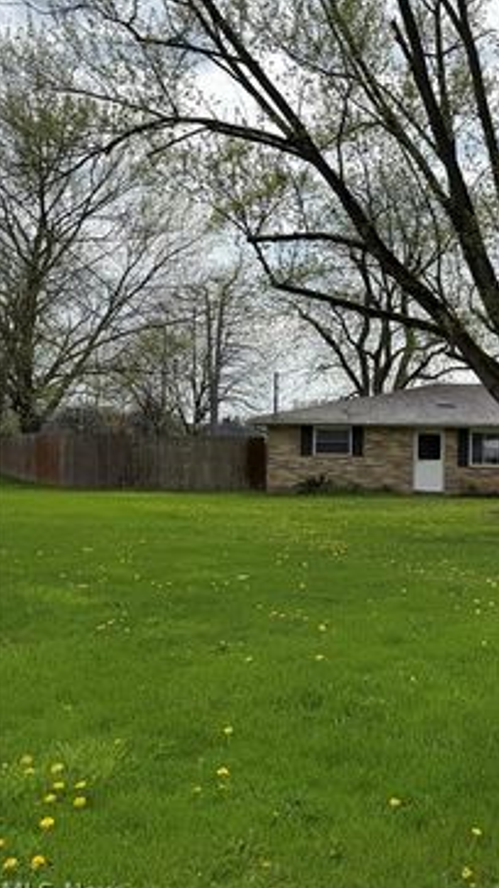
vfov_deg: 55.3
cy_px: 454
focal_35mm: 36
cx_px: 607
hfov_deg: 28.4
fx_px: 847
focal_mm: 6.76
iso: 80
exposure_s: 1/7353
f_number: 1.78
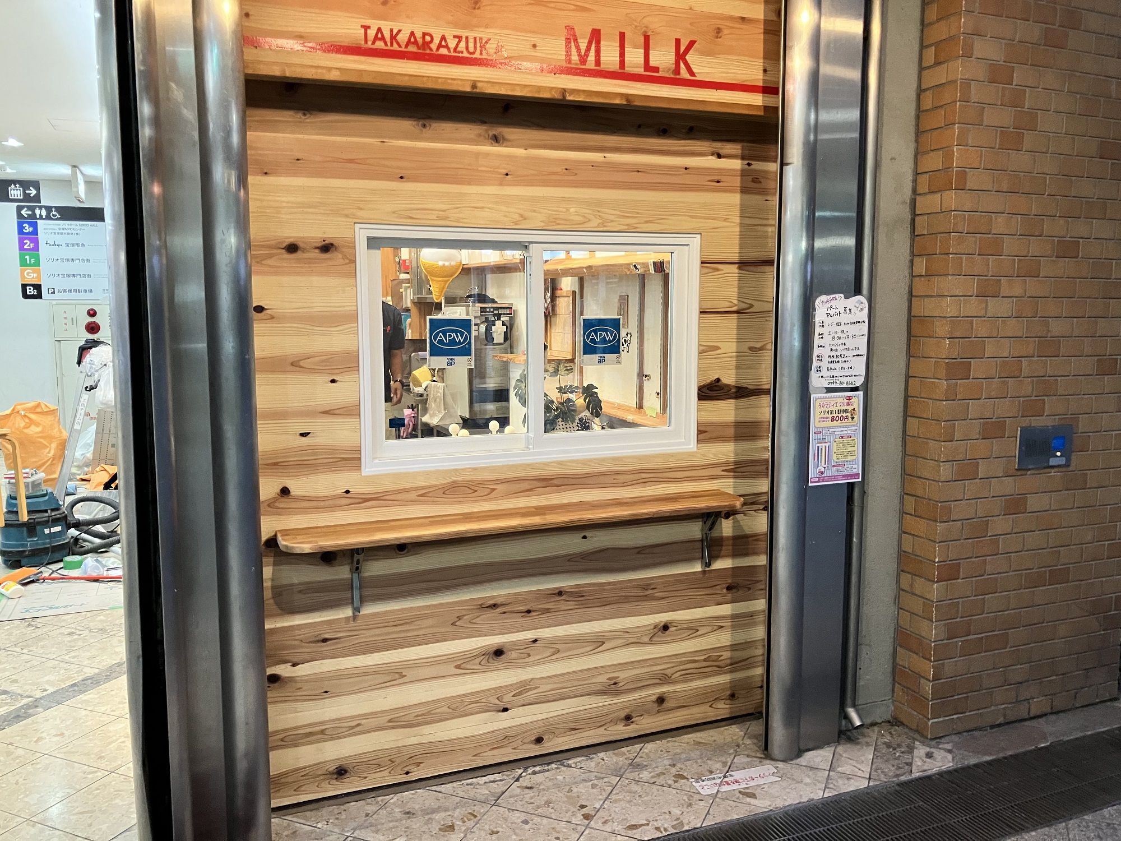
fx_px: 907
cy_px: 420
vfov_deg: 49.7
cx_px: 560
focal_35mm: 28
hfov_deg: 63.4
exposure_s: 1/60
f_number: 1.8
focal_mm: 3.99
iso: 320
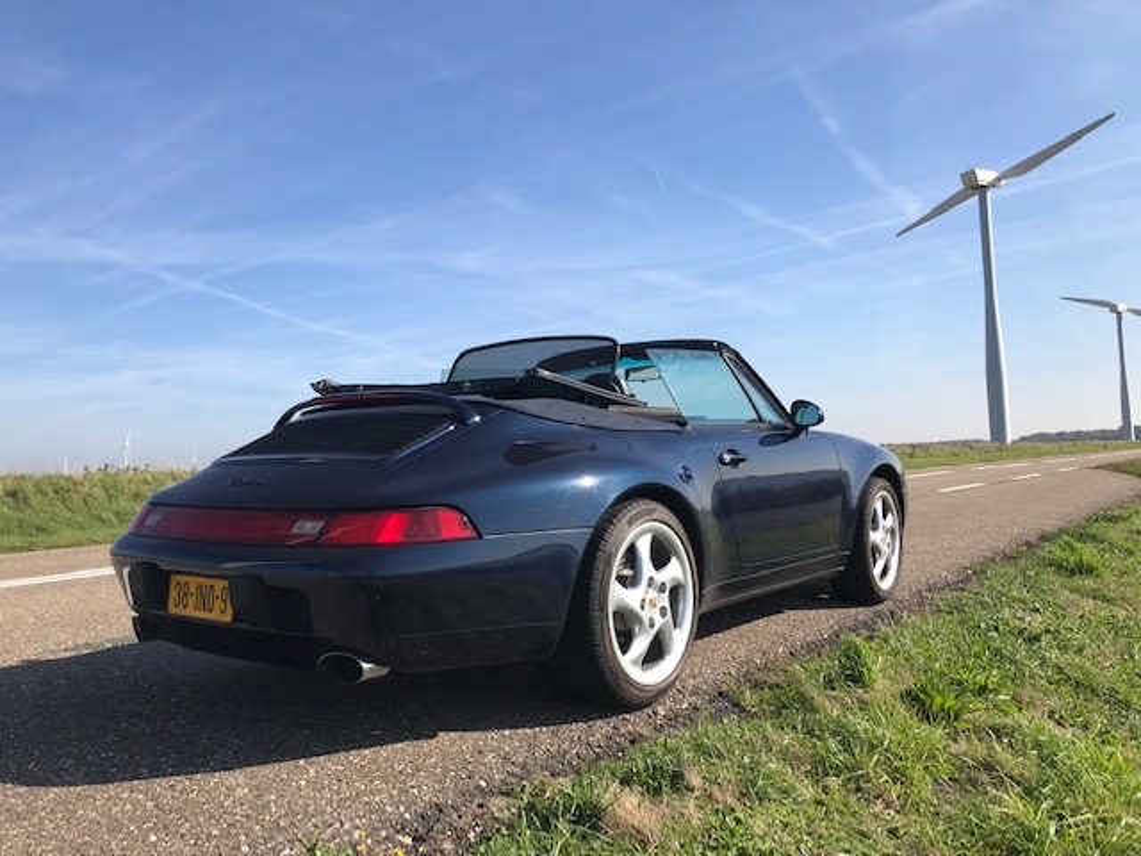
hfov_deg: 63.4
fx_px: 923
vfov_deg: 49.7
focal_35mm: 28
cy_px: 428
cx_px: 570
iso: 20
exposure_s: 1/2336
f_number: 1.8
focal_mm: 3.99
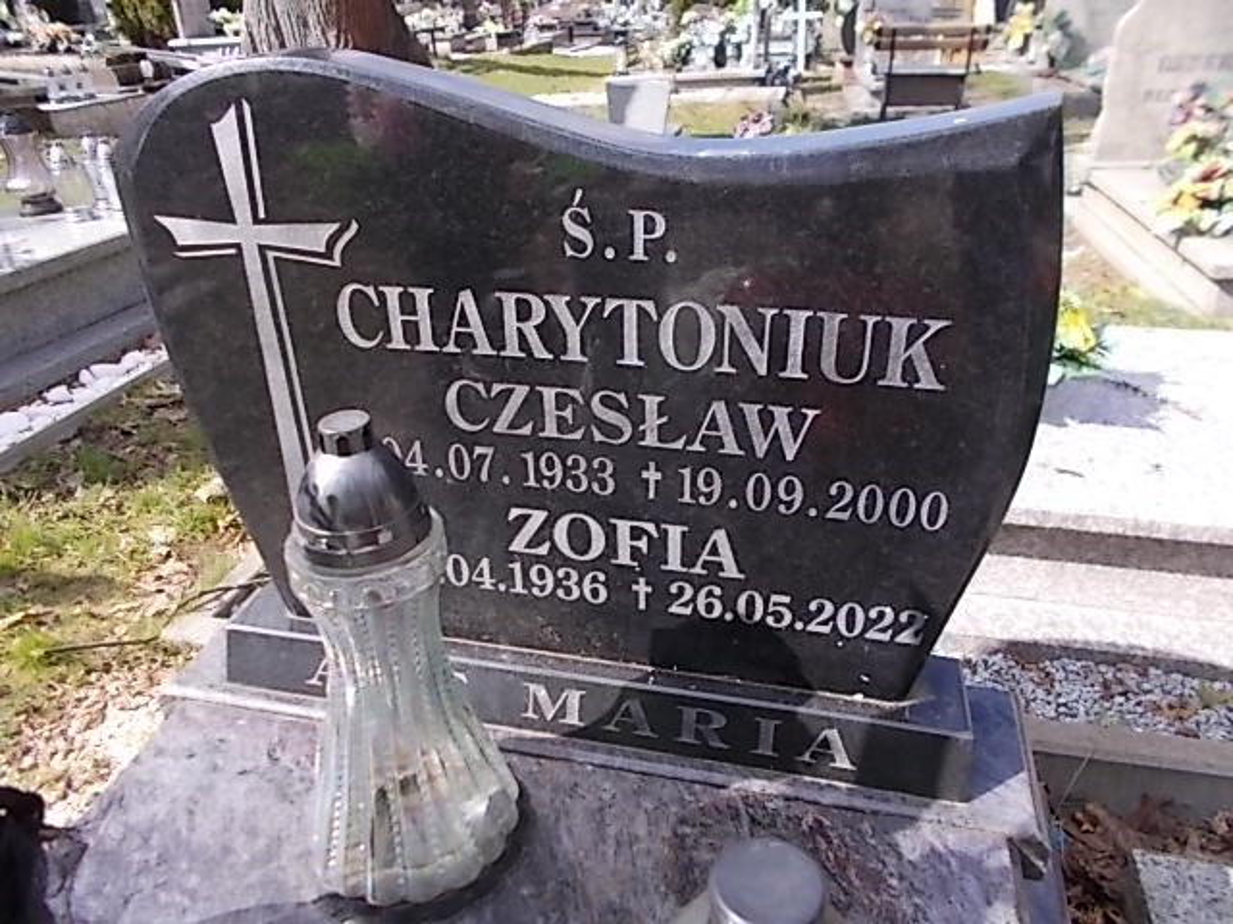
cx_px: 616
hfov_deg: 67.3
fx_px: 926
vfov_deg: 53.1
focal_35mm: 26
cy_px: 462
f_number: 3.2
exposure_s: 1/400
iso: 80
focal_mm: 4.6
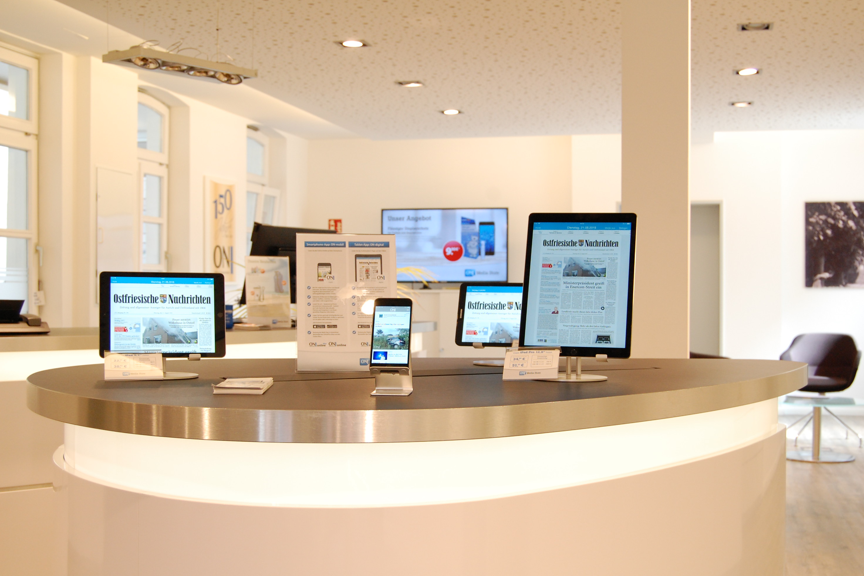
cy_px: 293
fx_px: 1176
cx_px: 432
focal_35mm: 49
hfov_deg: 40.3
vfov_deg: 27.5
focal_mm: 32
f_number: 5.6
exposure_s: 1/60
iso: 800
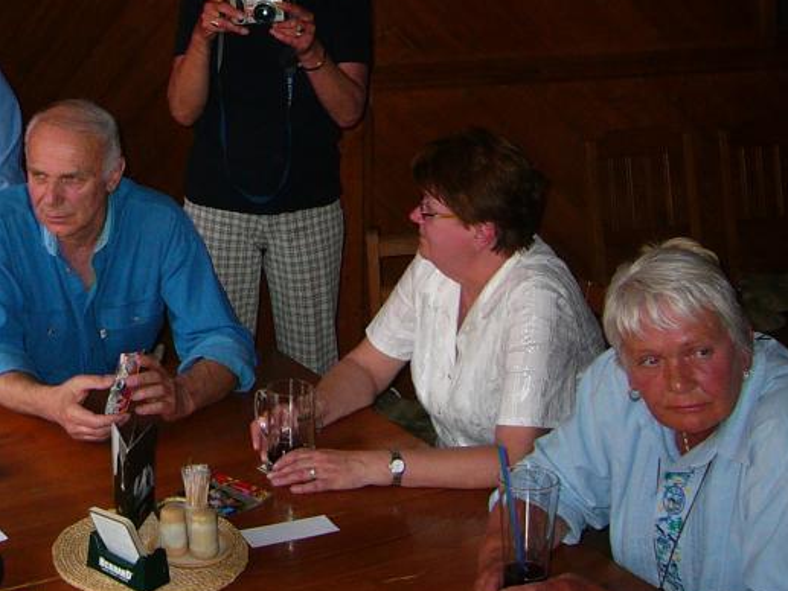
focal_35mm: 65
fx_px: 1480
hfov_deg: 29.1
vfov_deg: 22.1
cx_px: 145
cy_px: 61
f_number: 2.8
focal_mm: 5.8
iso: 100
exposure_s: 1/60
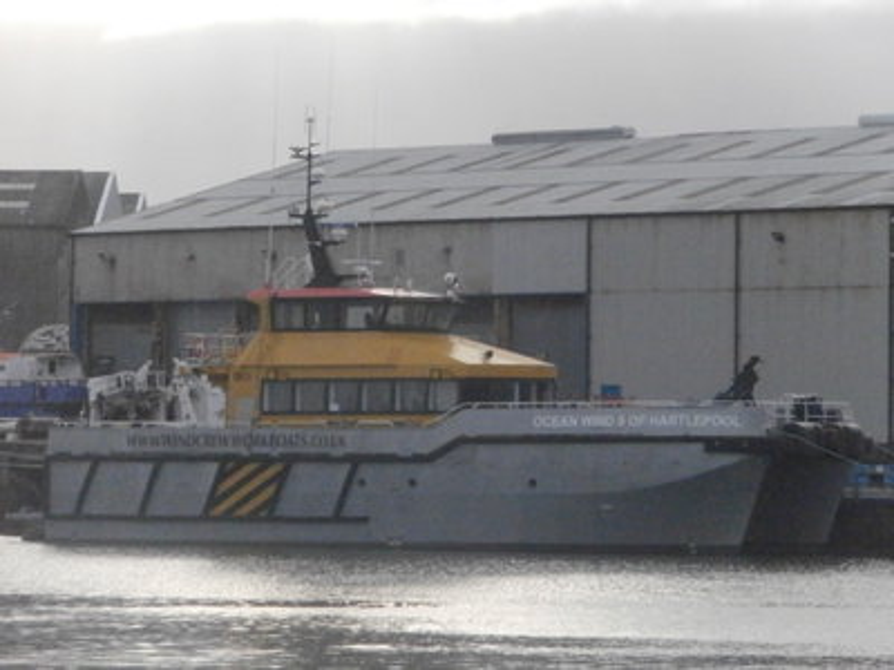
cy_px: 335
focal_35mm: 240
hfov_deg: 8.2
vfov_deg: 6.2
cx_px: 447
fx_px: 6198
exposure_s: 1/500
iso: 1600
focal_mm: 42
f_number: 15
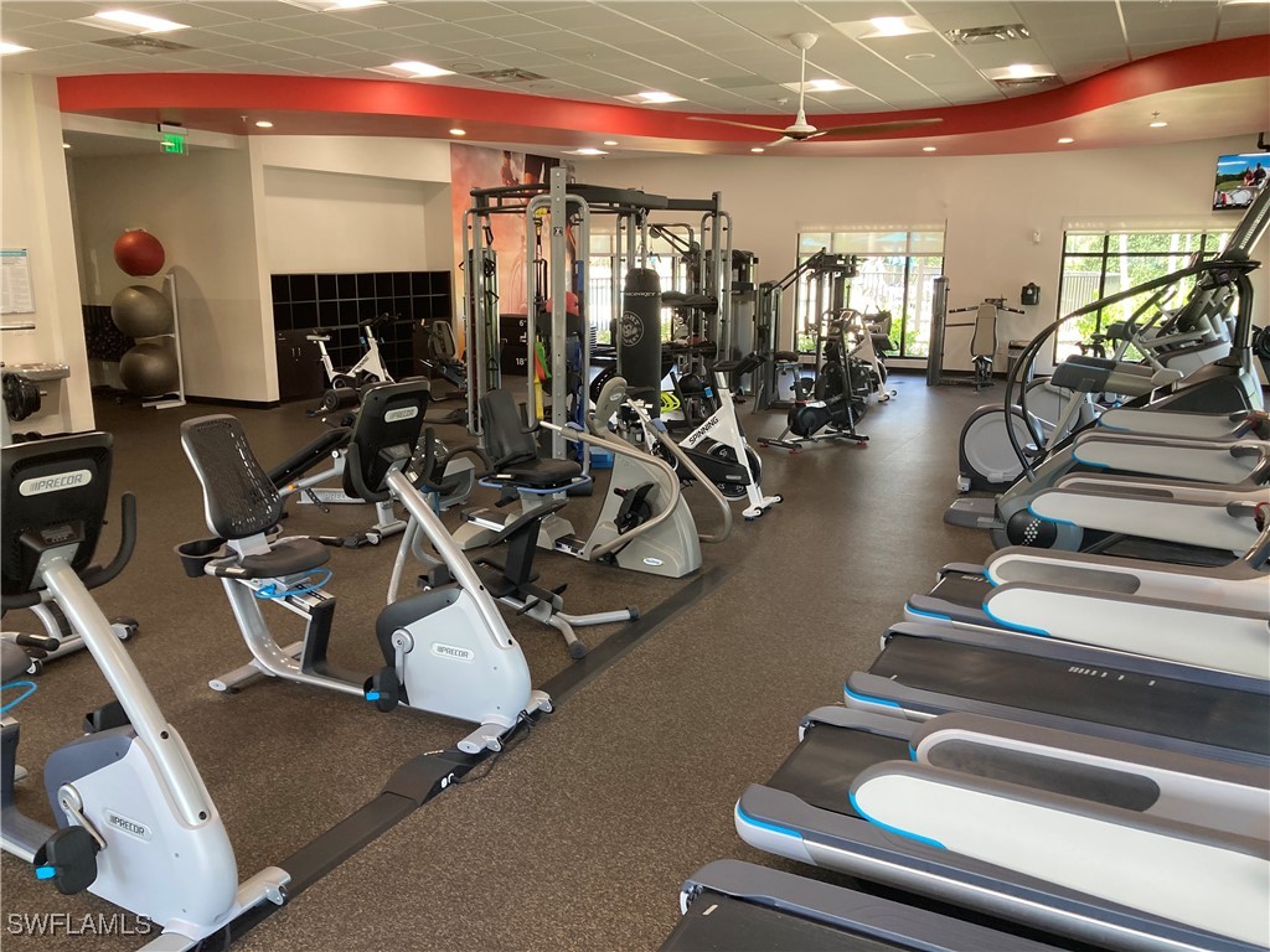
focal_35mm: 28
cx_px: 635
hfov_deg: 63.4
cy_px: 476
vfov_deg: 49.7
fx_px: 1027
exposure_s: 1/60
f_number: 1.8
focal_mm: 3.99
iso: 100
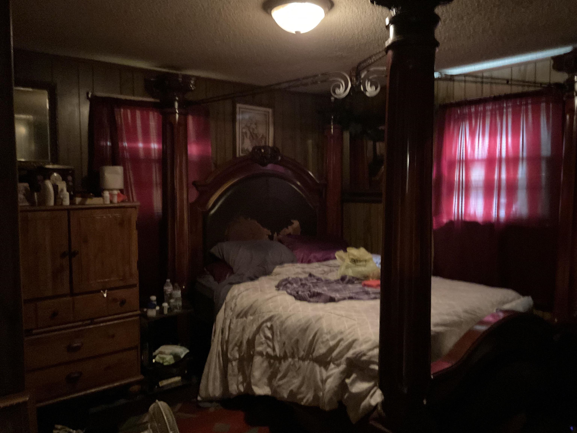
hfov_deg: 61.7
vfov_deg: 48.2
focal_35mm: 29
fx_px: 483
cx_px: 288
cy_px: 216
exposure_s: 1/15
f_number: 1.8
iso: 1250
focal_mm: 3
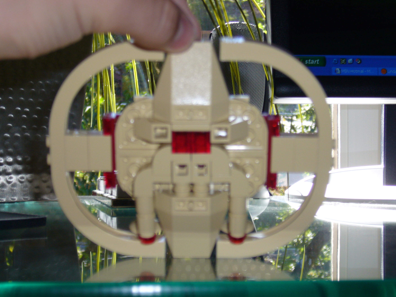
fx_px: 904
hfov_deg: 24.7
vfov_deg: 18.7
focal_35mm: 79
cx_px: 198
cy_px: 148
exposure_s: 1/60
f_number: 4.3
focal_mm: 13
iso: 100
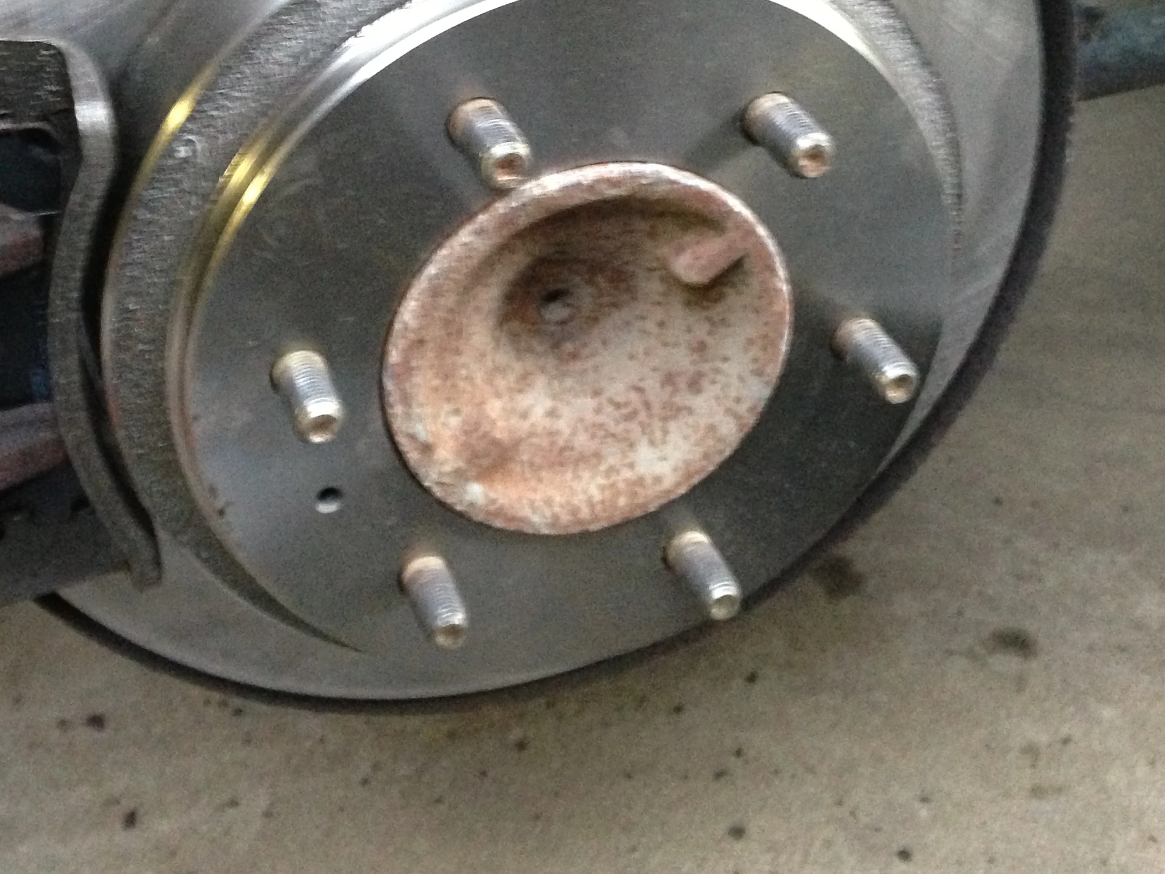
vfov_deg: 25.7
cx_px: 456
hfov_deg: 34.2
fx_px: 1885
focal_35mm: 56
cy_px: 184
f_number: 2.4
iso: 500
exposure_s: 1/15
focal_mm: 4.13
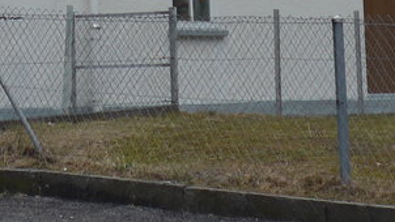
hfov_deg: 10.0
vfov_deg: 5.5
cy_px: -296
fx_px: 2221
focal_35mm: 212
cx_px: -52
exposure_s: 1/640
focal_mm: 10.1
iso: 80
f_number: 3.2
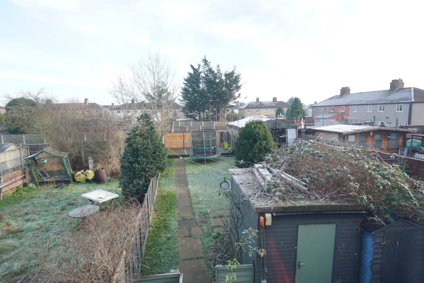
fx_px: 236
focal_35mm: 20
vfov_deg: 62.0
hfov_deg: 84.0
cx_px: 212
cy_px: 142
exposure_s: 1/400
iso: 500
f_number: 4.5
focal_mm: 20
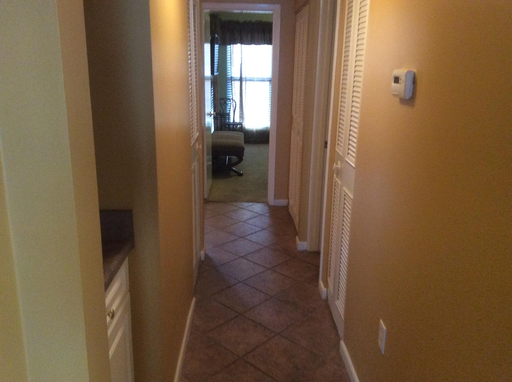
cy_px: 191
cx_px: 256
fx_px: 473
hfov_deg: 56.9
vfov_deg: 44.1
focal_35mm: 32
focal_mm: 3.3
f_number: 2.4
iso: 320
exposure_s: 1/25
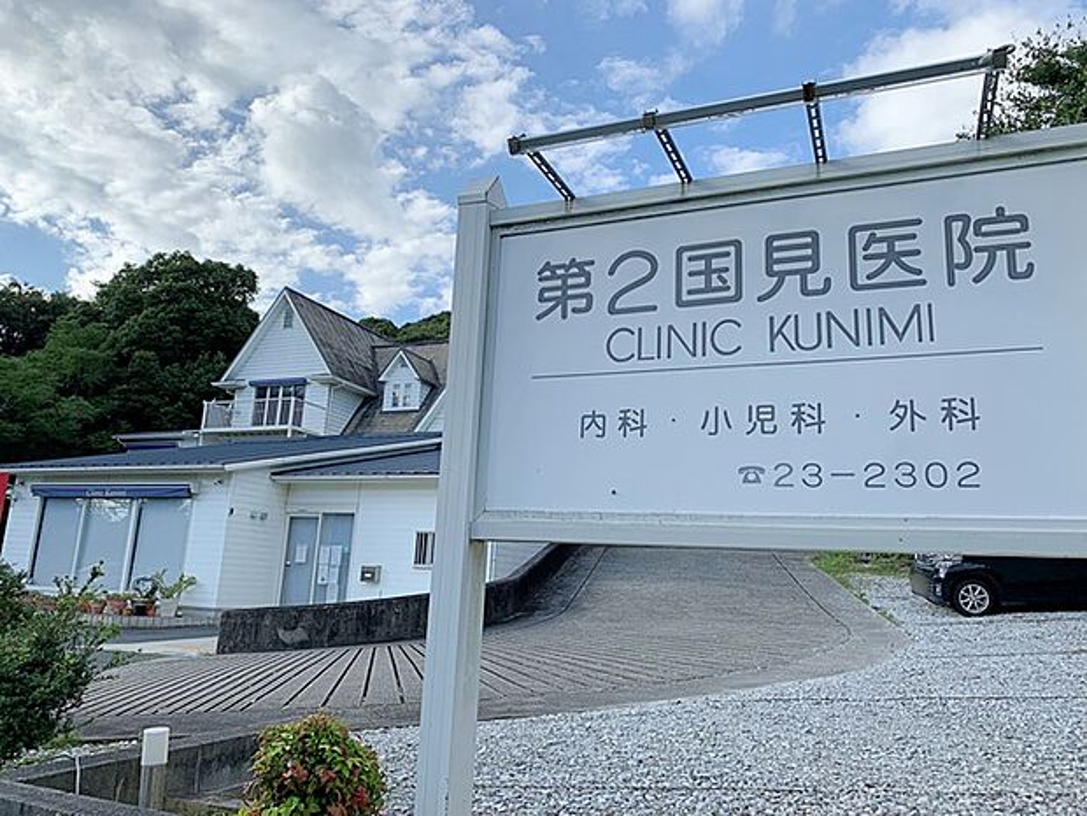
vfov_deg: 53.1
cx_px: 544
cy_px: 408
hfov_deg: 67.3
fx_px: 816
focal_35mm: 26
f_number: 1.8
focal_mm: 4.25
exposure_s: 1/1585
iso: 25
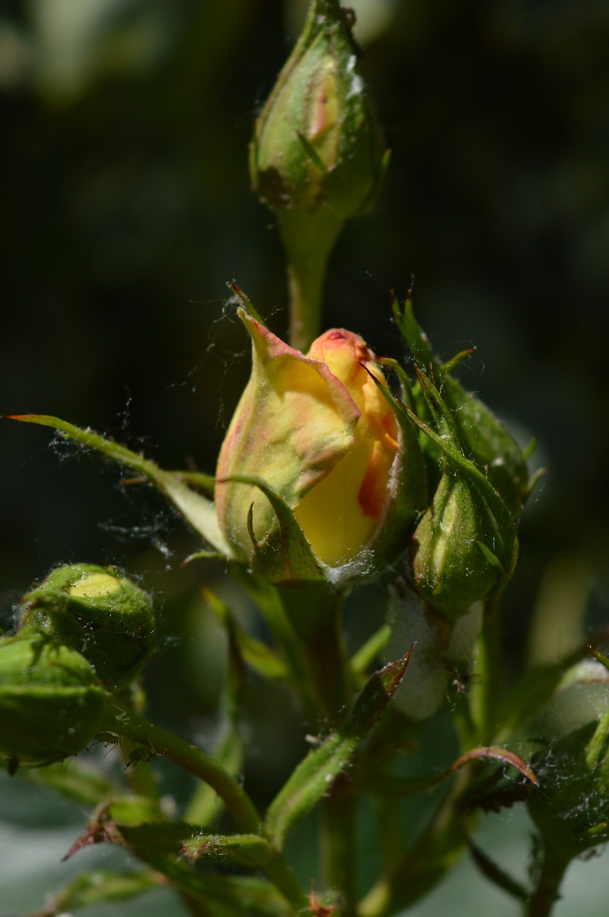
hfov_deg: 14.2
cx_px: 298
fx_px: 2441
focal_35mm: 96
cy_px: 506
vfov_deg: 21.3
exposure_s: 1/800
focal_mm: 48
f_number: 5.6
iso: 100
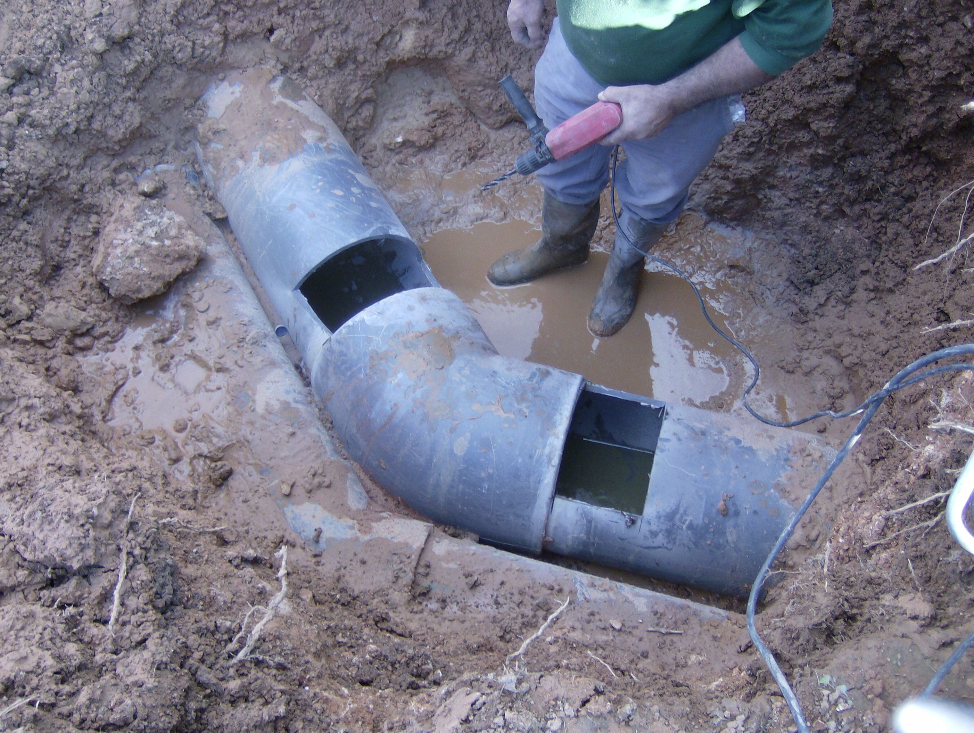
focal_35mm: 36
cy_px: 366
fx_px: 1014
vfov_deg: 39.7
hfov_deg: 51.3
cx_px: 487
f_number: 2.8
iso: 100
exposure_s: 1/111
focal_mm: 6
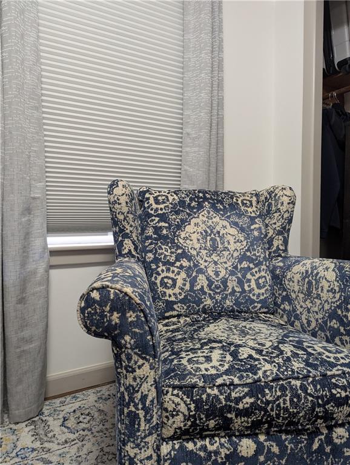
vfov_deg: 71.5
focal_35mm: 24
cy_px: 232
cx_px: 175
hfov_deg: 56.9
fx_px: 323
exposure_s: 1/52
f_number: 1.85
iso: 339
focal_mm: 6.81
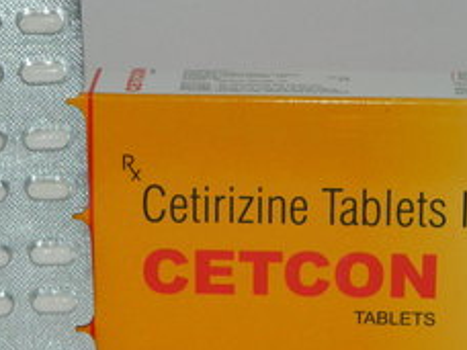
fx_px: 2482
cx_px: 209
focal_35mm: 184
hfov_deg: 10.7
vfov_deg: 8.1
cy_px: 150
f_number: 4.2
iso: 200
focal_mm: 15.1
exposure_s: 1/50
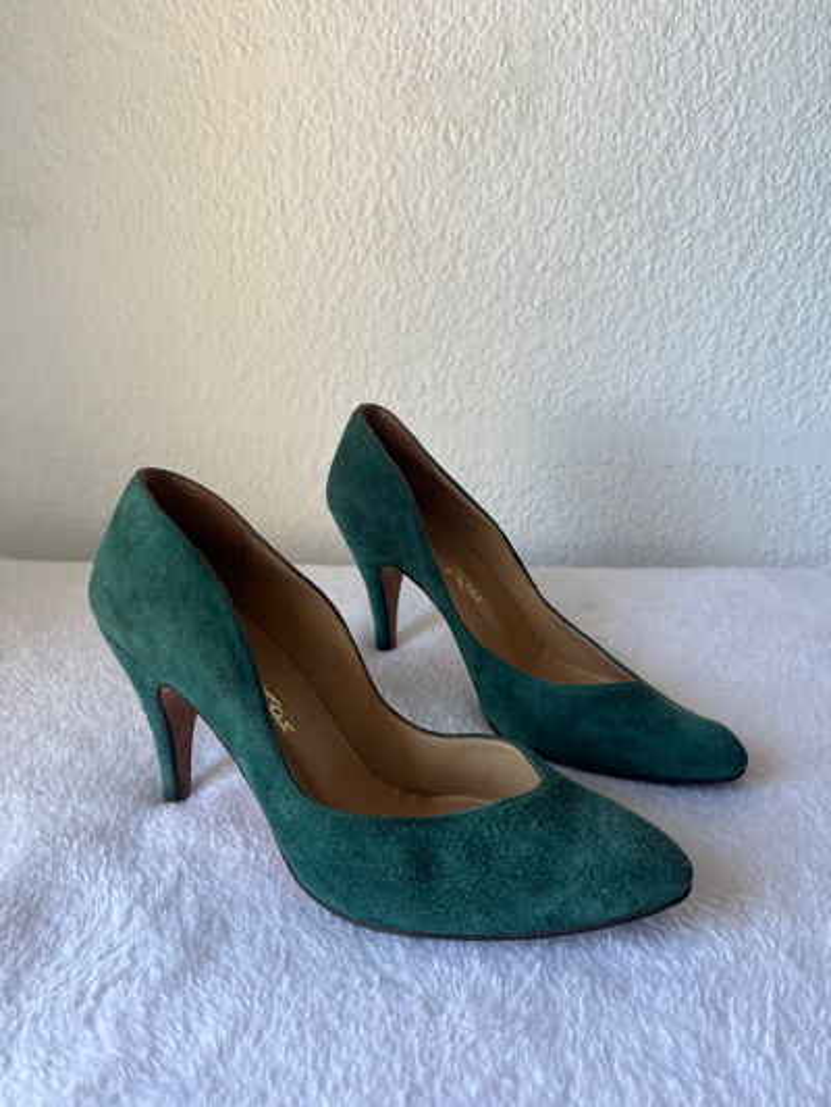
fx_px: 832
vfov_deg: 67.3
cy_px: 554
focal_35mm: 26
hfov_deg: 53.1
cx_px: 416
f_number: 1.6
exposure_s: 1/121
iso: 40
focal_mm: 5.1
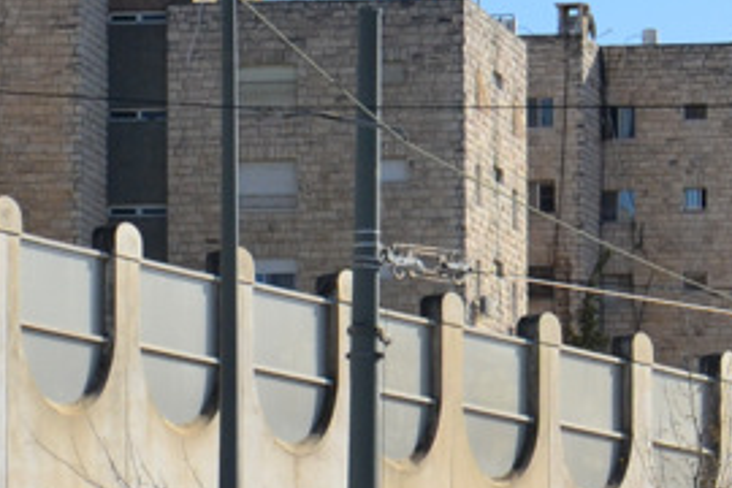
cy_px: 610
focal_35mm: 386
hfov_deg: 5.3
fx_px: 7848
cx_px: 903
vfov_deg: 3.6
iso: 280
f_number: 11
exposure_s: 1/500
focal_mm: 58
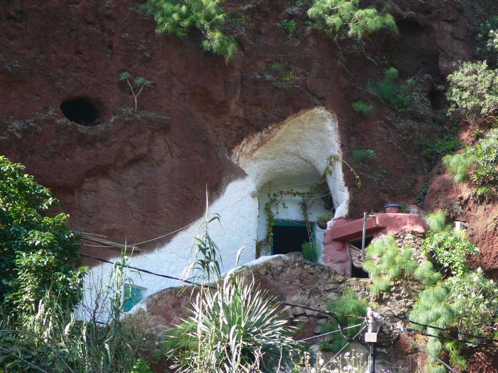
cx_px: 249
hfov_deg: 4.7
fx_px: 6040
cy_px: 186
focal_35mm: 420
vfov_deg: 3.5
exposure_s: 1/60
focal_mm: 88.8
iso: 100
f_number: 3.7
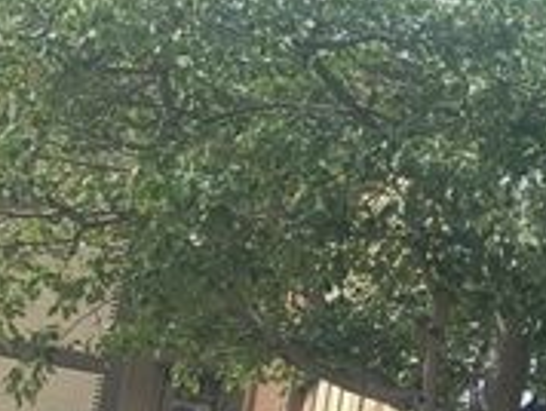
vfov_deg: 10.5
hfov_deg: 11.8
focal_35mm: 140
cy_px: 488
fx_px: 2211
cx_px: 1267
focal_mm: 4.25
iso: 25
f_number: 1.8
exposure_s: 1/1136
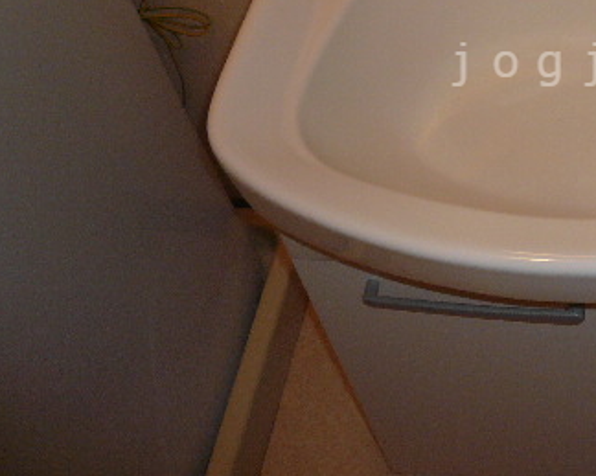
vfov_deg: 27.3
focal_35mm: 54
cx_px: 578
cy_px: 64
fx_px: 952
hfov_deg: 32.3
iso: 100
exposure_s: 1/30
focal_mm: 4.6
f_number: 2.8
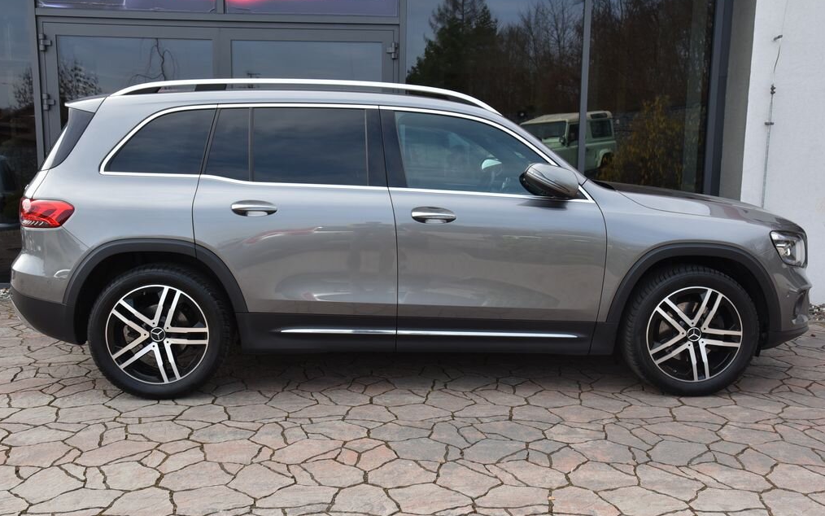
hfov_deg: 55.3
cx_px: 412
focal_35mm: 35
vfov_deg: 36.3
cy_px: 241
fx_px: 787
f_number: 8
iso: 500
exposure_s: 1/250
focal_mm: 34
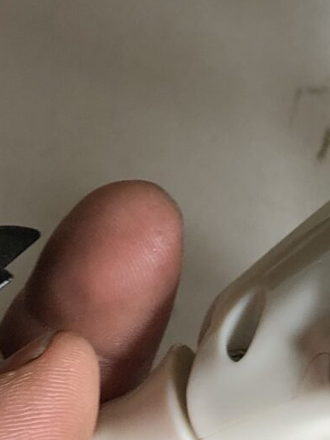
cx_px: 556
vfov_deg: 14.1
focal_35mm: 139
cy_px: 49
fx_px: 1767
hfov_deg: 10.2
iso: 32
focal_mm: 3.99
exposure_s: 1/75
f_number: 1.8
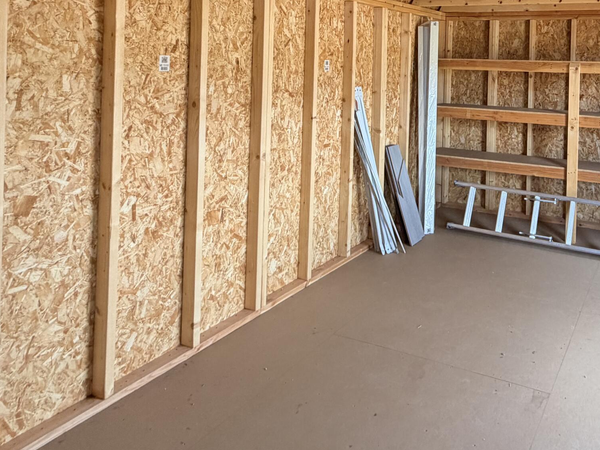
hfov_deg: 58.2
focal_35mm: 28
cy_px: 65
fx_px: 485
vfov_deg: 46.1
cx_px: 488
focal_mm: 2.22
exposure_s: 1/121
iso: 160
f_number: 2.2
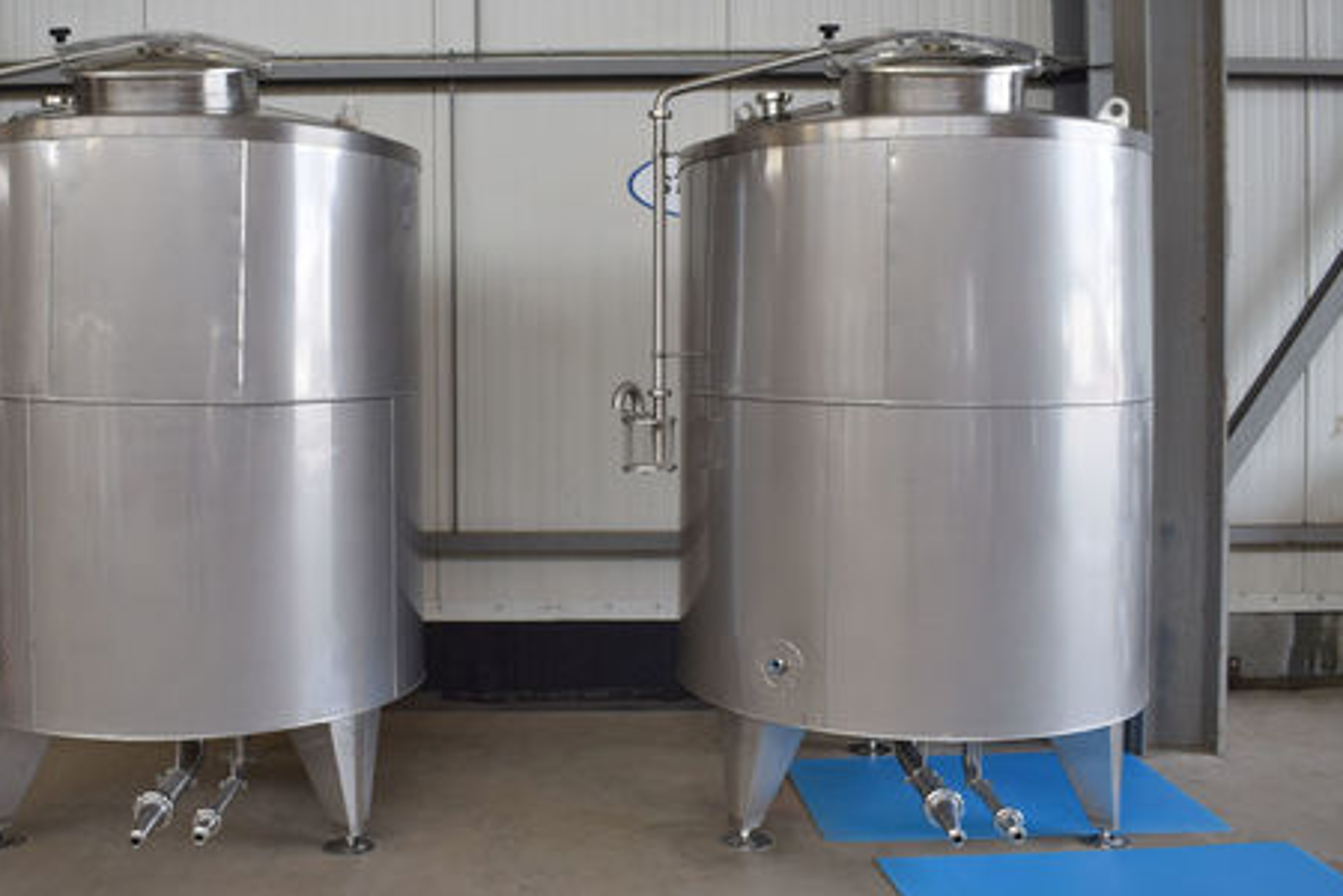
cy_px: 373
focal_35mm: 36
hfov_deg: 52.7
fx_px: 1343
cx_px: 525
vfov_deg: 36.8
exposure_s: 1/100
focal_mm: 18
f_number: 5
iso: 400
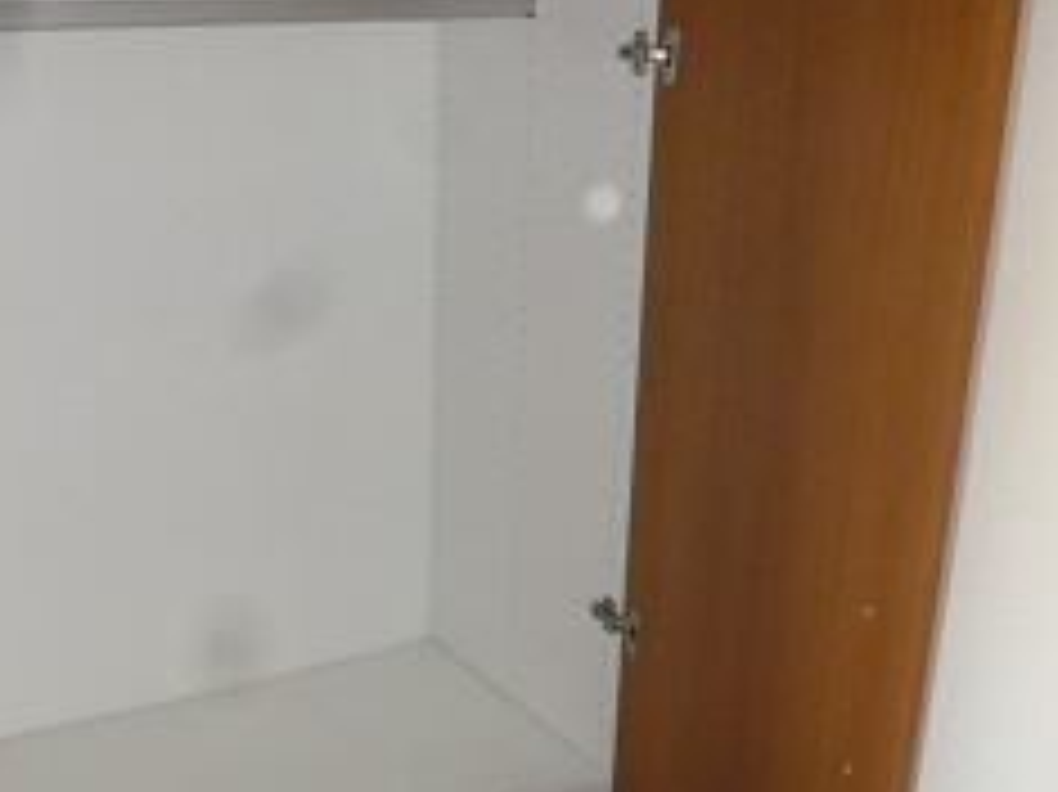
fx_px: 1344
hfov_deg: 42.3
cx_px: 342
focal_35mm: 44
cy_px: 529
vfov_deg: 32.6
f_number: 2.5
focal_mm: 4.3
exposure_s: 1/60
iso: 400
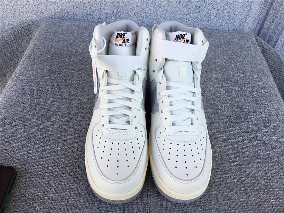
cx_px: 142
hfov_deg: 58.4
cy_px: 106
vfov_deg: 45.4
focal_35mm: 31
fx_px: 254
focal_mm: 3.3
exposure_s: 1/206
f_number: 2.4
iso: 25
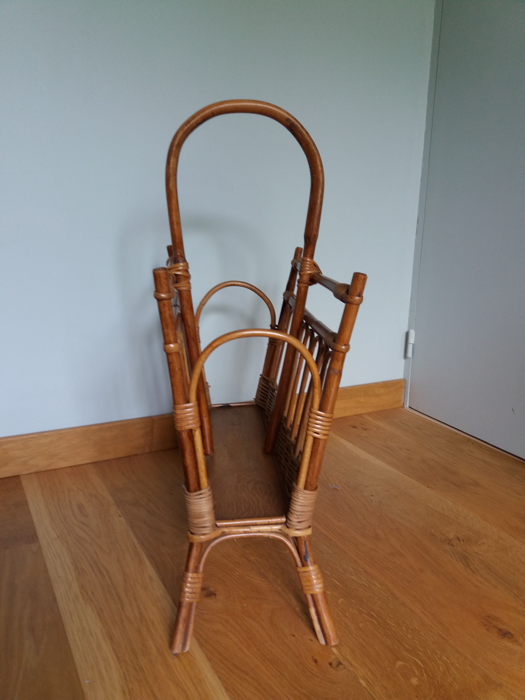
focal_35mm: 28
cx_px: 262
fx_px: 566
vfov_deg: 63.4
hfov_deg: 49.7
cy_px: 350
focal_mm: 3.7
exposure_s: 1/33
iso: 80
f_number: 1.9
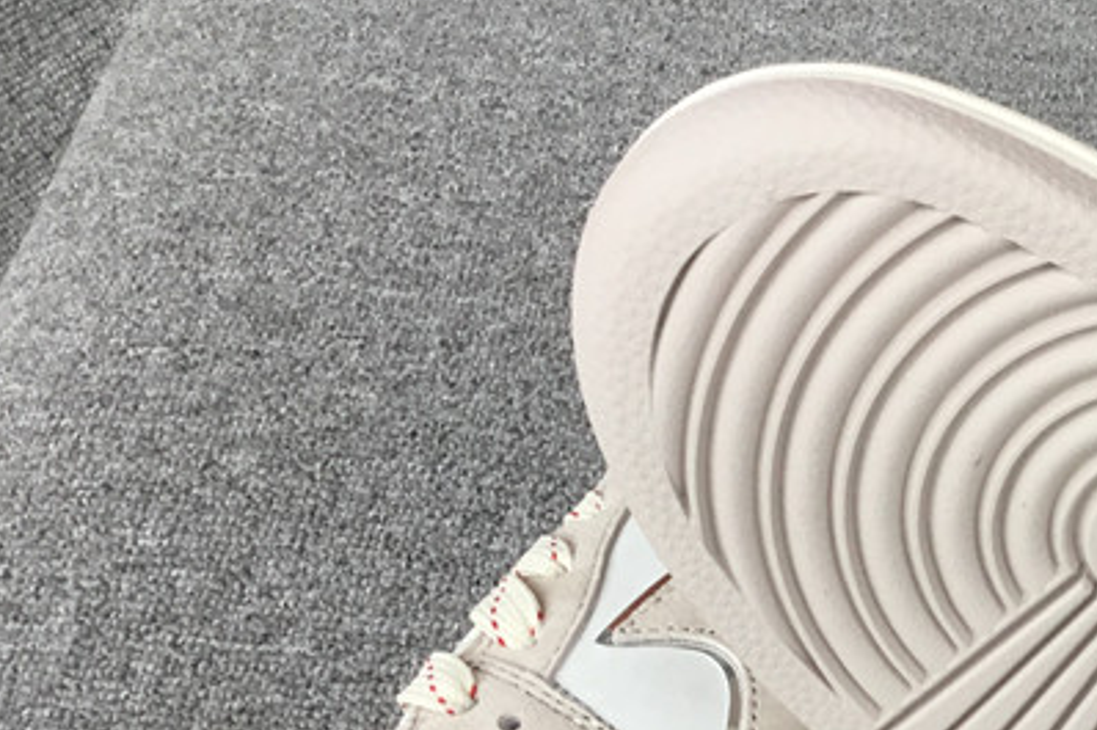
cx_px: 1163
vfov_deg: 18.3
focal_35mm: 73
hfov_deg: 25.9
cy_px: 696
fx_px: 2223
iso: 40
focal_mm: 3.3
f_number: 2.4
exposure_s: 1/100
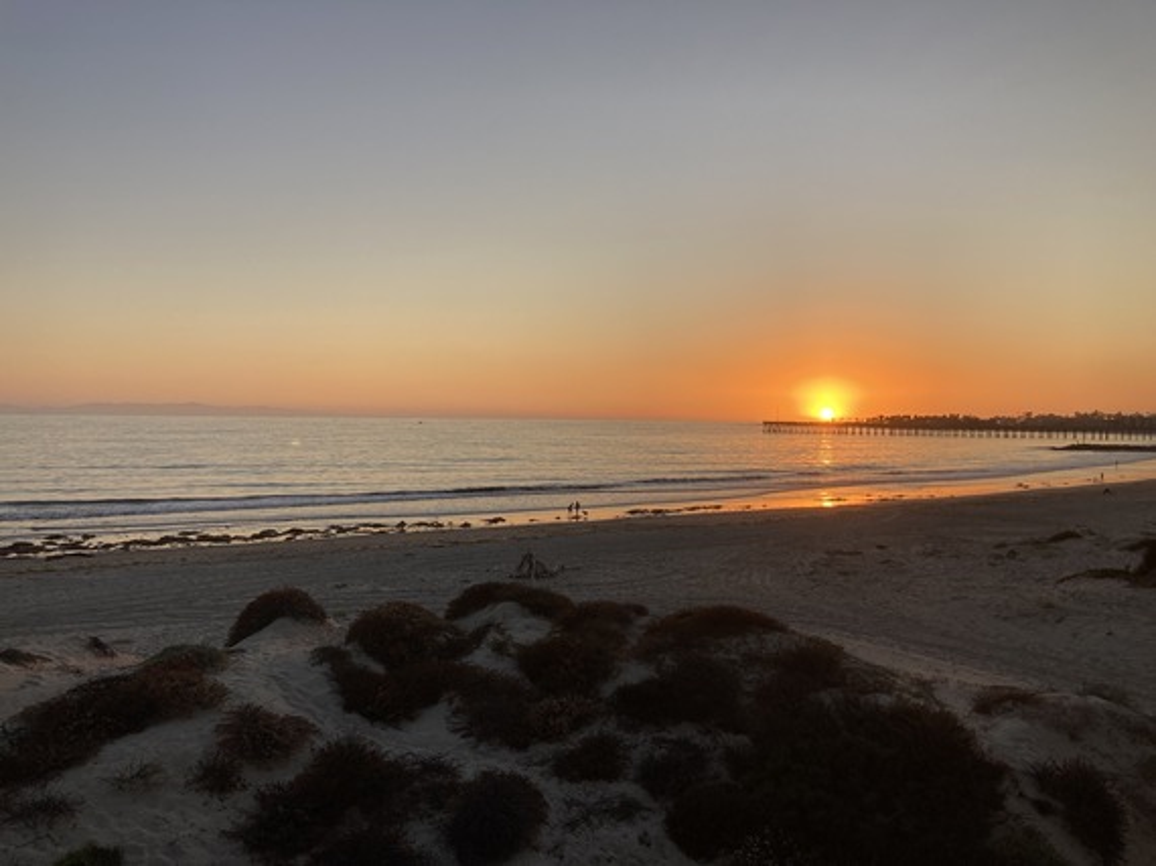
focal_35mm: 28
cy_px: 433
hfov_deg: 63.5
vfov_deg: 49.7
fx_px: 935
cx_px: 578
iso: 20
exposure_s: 1/540
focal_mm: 3.99
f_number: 1.8
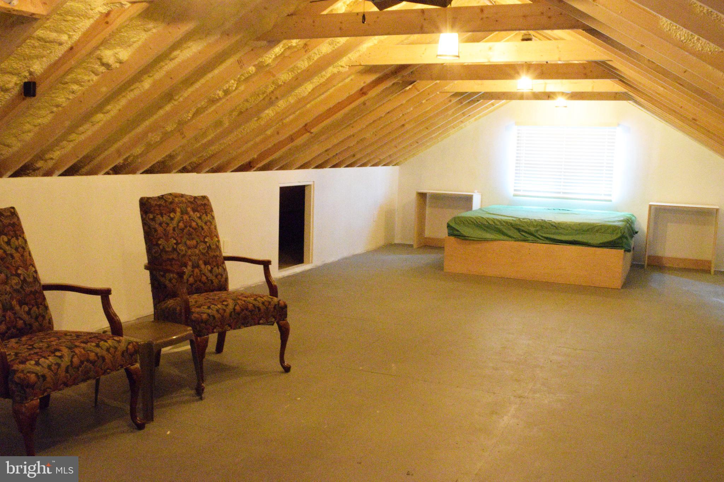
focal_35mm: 34
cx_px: 362
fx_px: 694
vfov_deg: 38.4
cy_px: 241
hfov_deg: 55.1
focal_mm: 23
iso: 12800
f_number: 20
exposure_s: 1/15
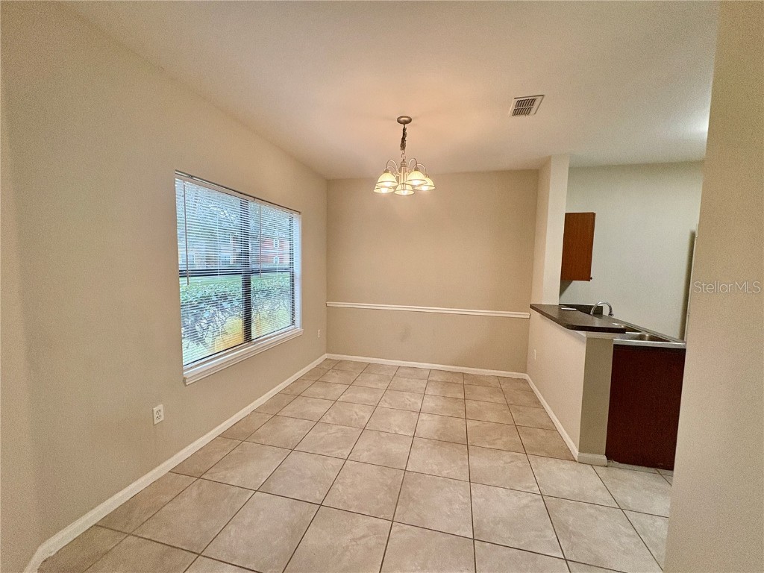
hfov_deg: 102.1
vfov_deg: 85.7
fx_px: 309
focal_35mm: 14
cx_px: 382
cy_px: 286
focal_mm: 2.22
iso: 250
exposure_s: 1/120
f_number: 2.2
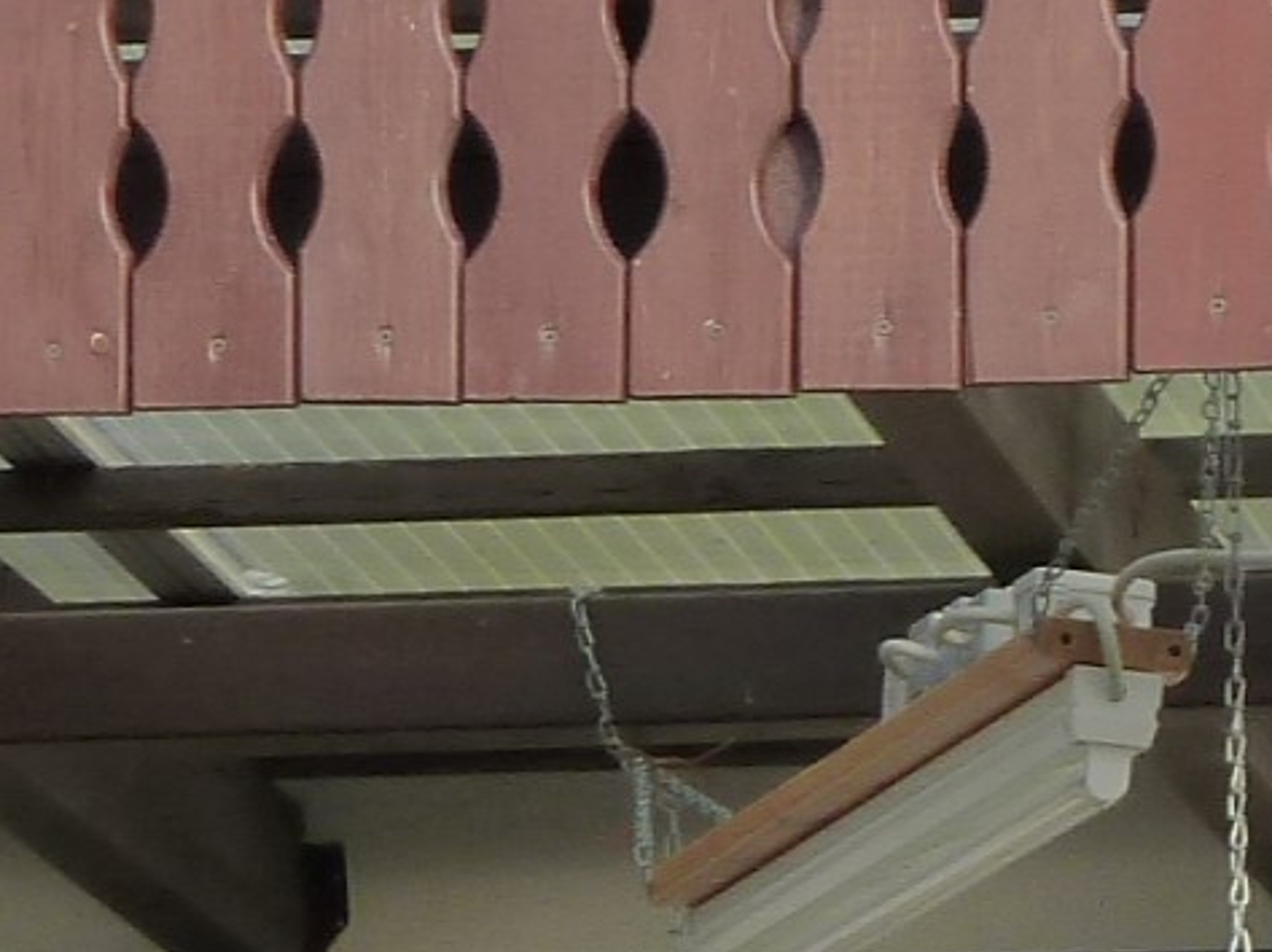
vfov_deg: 2.8
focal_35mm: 520
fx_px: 19093
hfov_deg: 3.8
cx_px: 2001
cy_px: 2471
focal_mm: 15.8
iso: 125
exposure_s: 1/80
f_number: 4.3
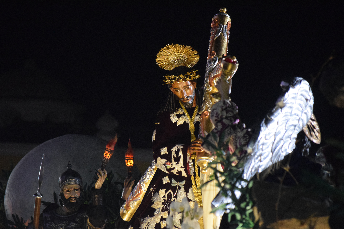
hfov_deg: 6.9
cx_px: 172
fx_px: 2866
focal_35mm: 300
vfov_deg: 4.6
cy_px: 114
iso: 3200
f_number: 5.6
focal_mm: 200
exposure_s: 1/200
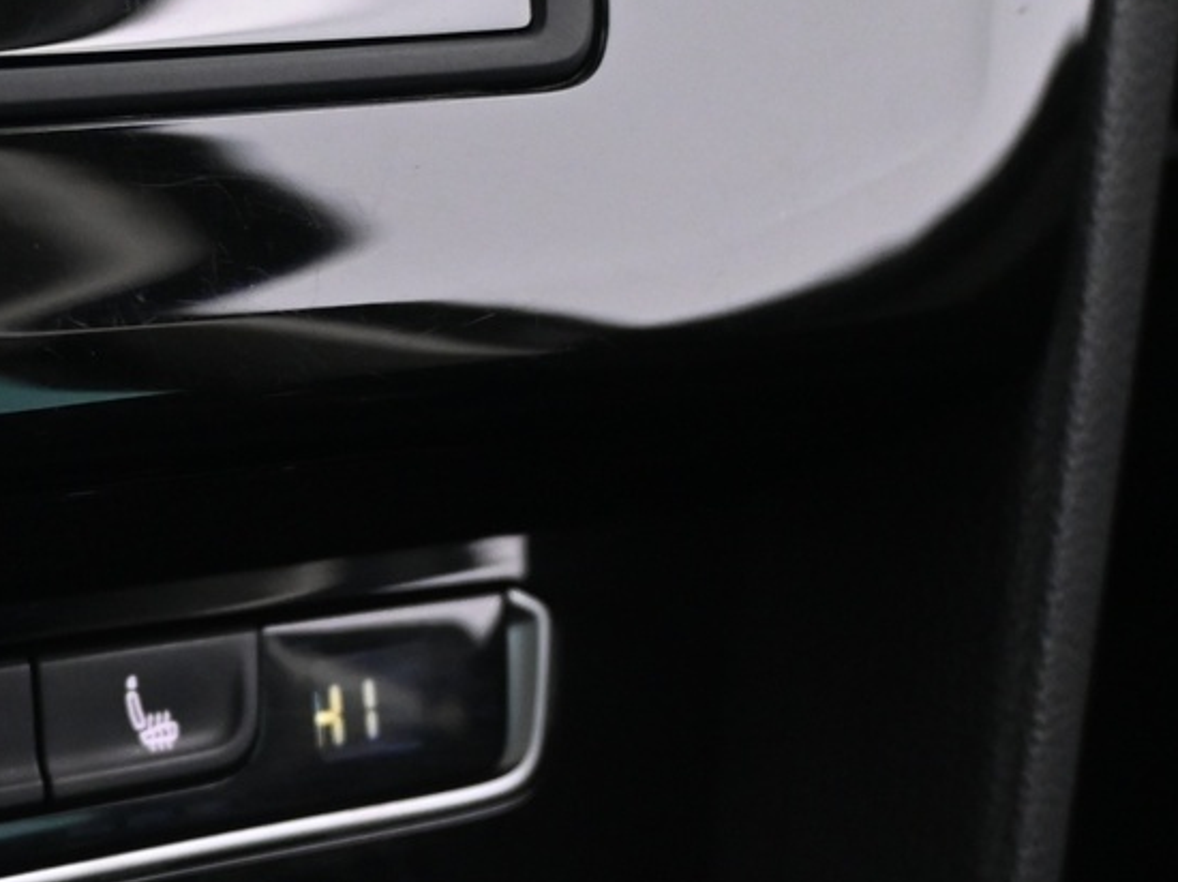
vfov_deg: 13.9
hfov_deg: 17.8
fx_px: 3470
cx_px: -437
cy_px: 1145
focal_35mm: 102
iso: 1600
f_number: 4.2
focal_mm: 24
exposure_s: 1/8
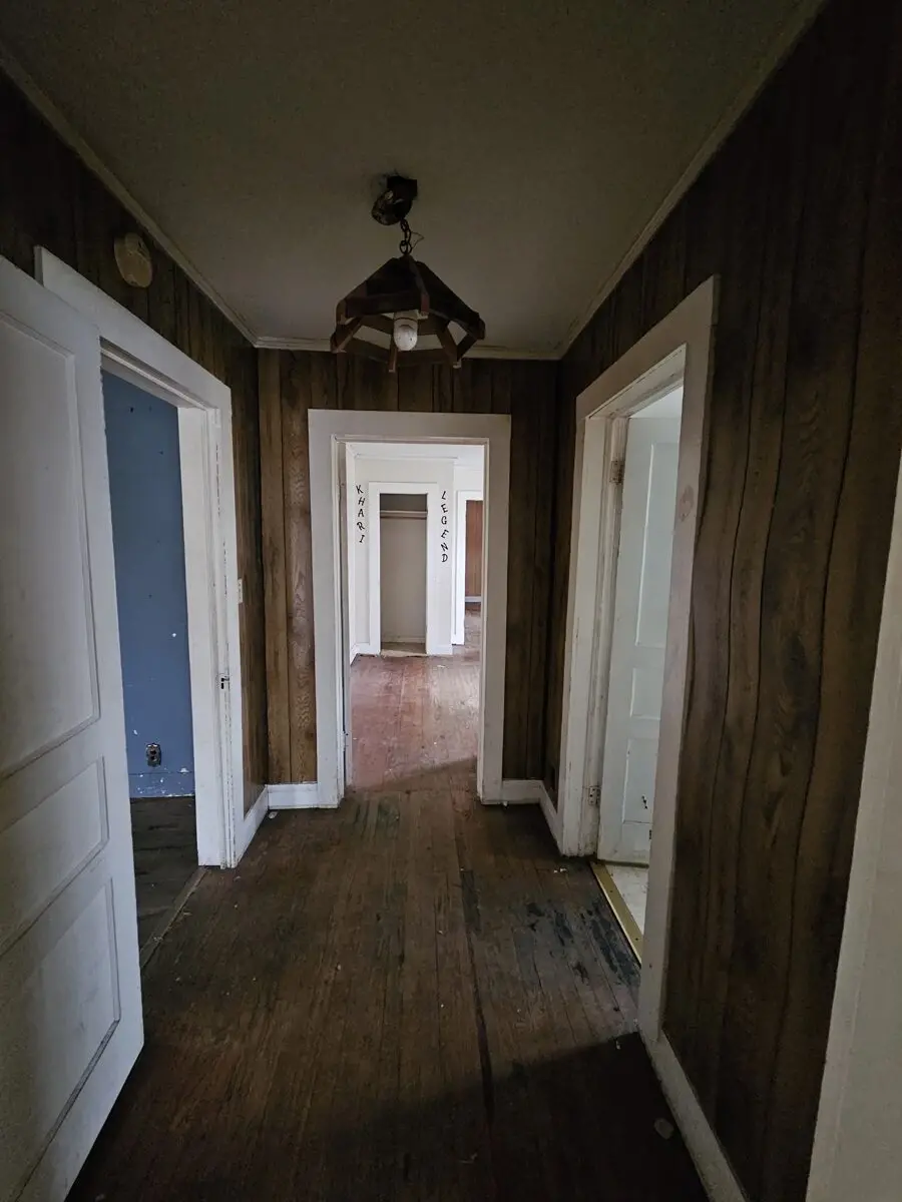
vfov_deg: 106.2
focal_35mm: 13
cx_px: 451
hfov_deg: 89.9
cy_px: 601
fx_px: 452
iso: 1600
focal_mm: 2.2
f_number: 2.2
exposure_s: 1/24
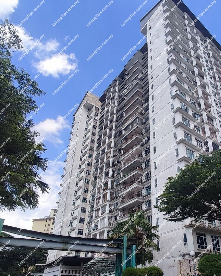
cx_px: 158
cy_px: 155
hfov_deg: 56.7
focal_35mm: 24
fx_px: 196
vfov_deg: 70.0
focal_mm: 1.65
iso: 50
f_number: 2.2
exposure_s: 1/1226
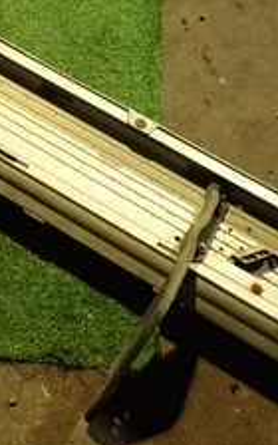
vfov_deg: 28.4
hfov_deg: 16.7
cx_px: -141
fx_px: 861
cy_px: 93
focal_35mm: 71
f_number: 2
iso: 400
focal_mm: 4.5
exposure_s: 1/30
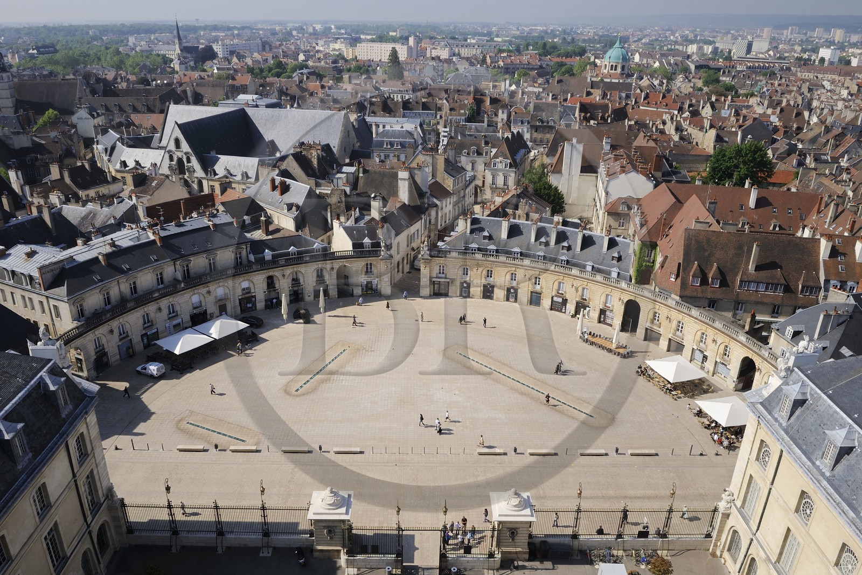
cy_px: 288
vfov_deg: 53.1
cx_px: 431
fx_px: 575
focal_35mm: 24
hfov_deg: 73.7
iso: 200
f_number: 18
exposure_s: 1/160
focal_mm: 24
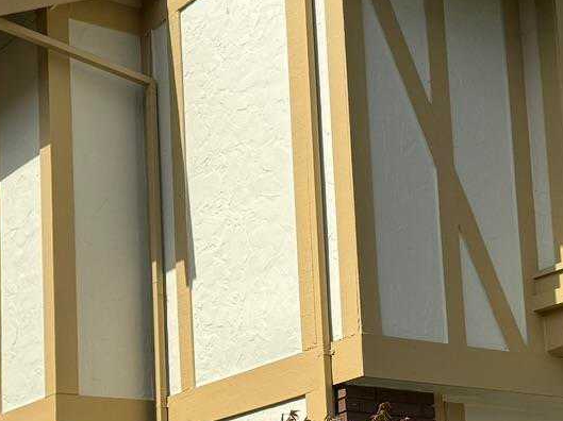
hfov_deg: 21.1
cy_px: 352
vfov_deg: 15.7
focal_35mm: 93
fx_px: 1512
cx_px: 280
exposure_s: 1/7937
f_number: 1.78
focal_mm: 6.76
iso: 80
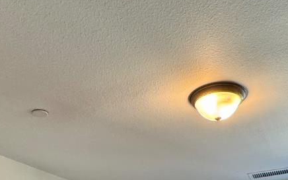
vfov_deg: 19.0
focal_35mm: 51
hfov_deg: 39.5
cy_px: 330
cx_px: 153
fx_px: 401
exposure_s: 1/120
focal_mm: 2.22
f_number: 2.2
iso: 160
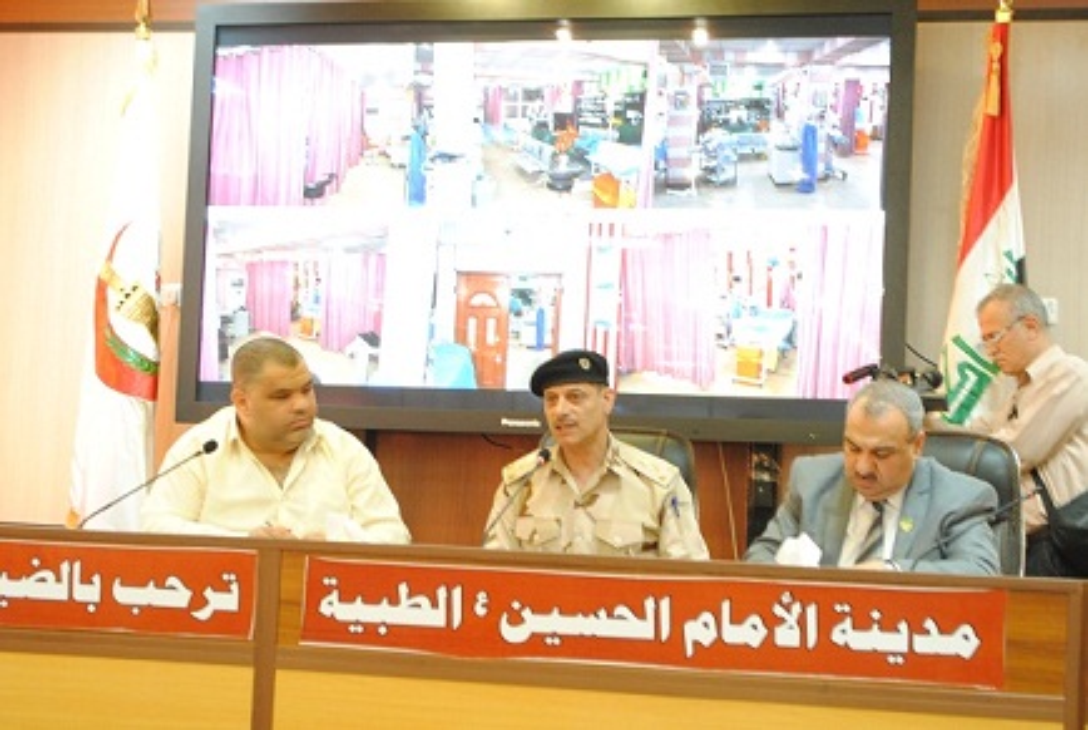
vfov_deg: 20.7
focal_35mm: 66
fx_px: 1998
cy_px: 365
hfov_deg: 30.5
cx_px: 544
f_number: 5.6
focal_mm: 44
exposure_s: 1/6
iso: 800
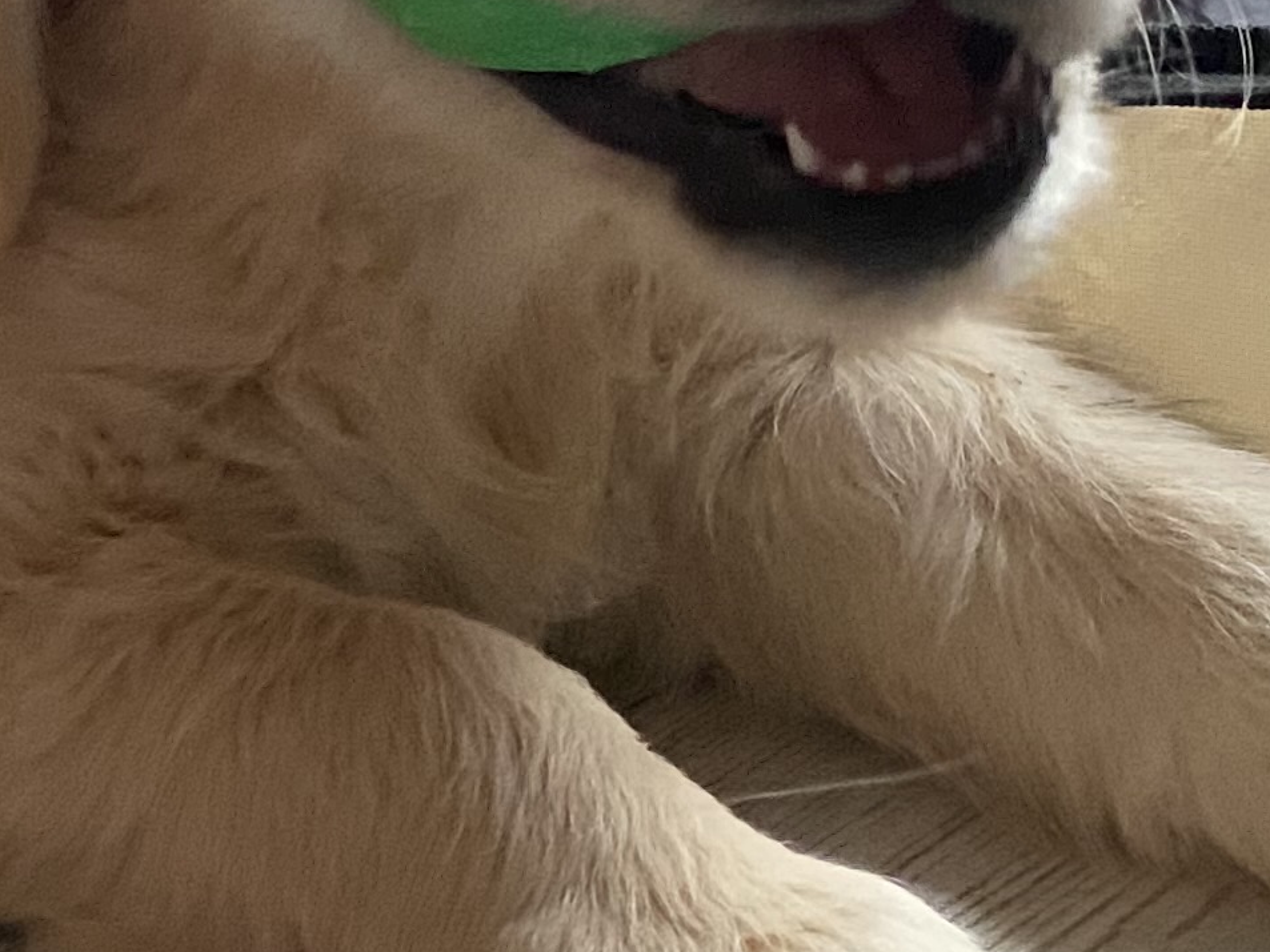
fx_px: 4036
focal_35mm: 110
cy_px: 487
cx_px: -112
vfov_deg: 13.5
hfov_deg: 17.3
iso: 500
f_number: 1.8
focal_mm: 4.25
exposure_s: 1/60
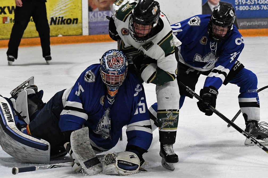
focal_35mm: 105
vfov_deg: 13.0
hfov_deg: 19.5
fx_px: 782
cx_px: 134
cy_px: 89
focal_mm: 70
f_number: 3.5
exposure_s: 1/800
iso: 2500
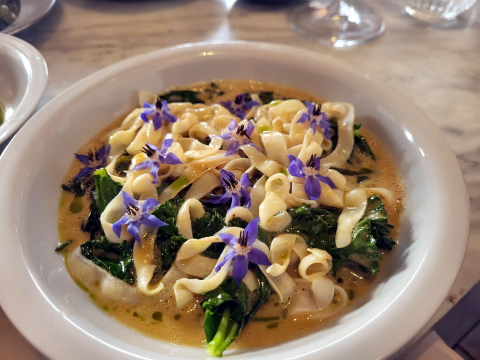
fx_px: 361
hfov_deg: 67.3
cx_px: 240
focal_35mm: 26
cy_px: 180
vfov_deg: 53.1
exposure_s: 1/100
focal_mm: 5.4
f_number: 1.8
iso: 320
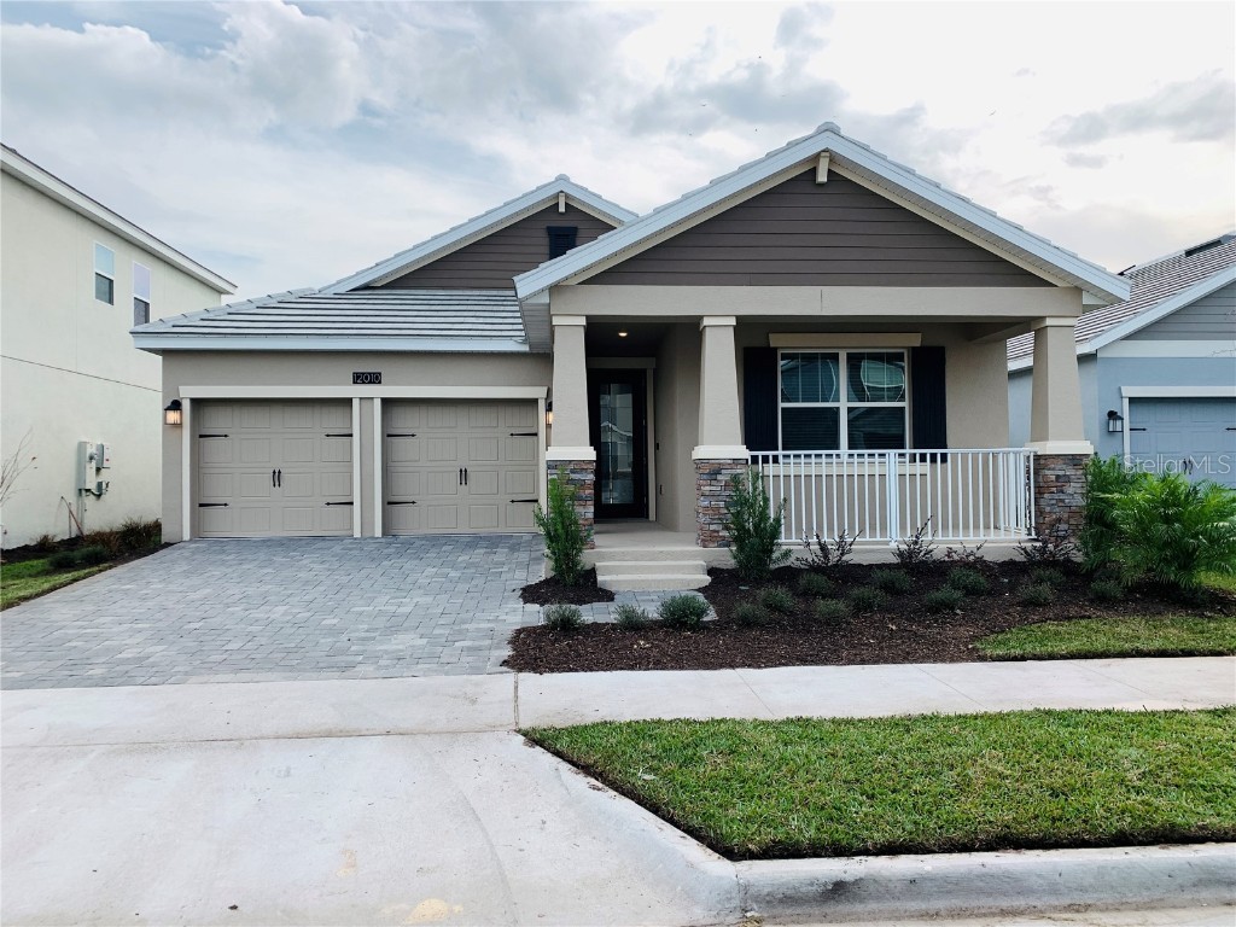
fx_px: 928
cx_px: 618
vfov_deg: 53.1
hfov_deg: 67.3
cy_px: 464
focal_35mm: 26
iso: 25
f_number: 1.8
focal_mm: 4.25
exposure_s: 1/1812
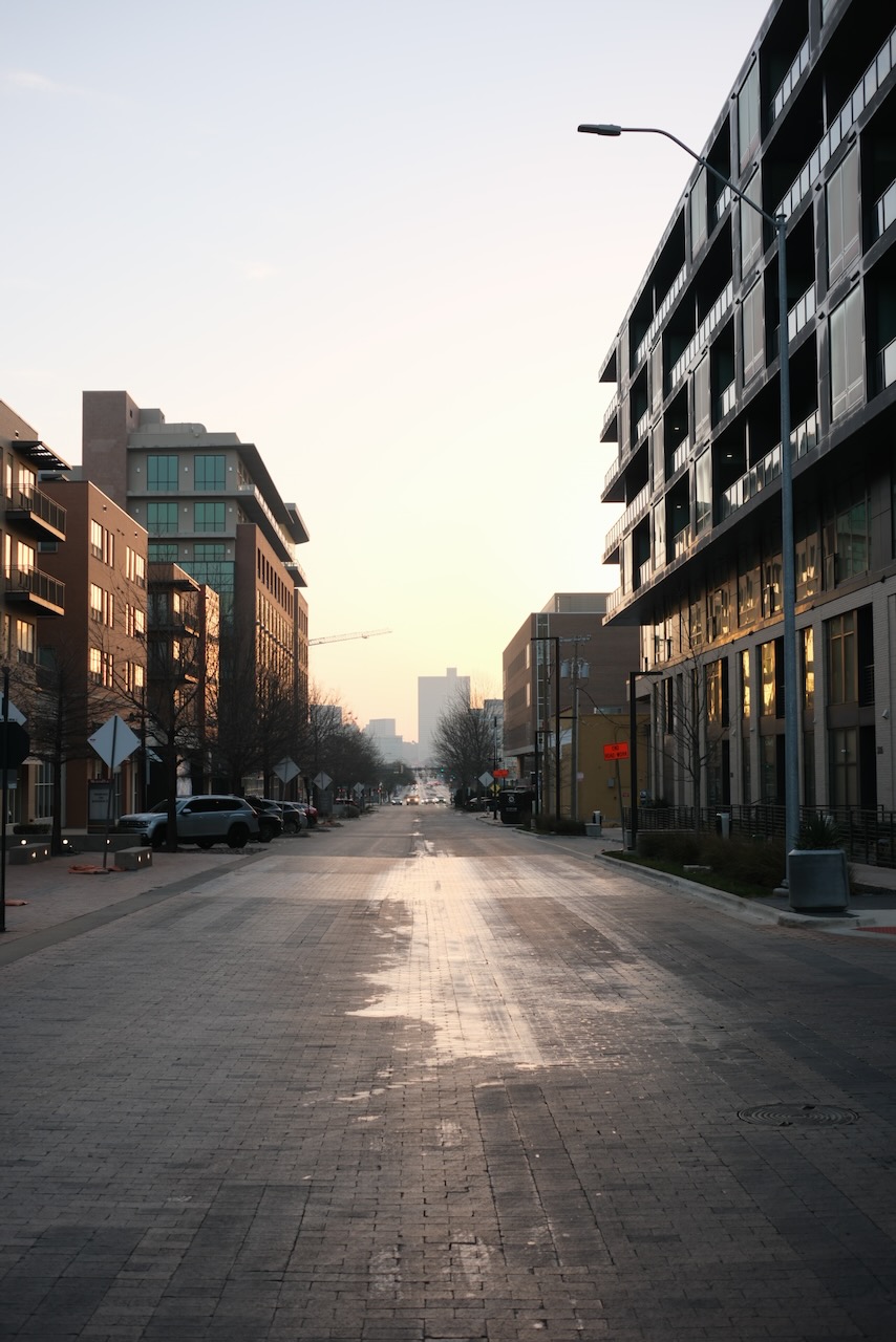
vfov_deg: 47.4
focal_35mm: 41
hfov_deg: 32.6
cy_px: 671
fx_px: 1530
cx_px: 448
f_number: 4
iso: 250
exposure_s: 1/180
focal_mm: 27
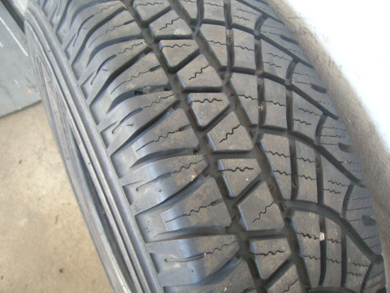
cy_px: 146
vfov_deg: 41.8
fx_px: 383
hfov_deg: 54.0
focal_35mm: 34
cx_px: 195
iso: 153
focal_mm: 5.7
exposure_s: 1/3.5
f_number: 2.9
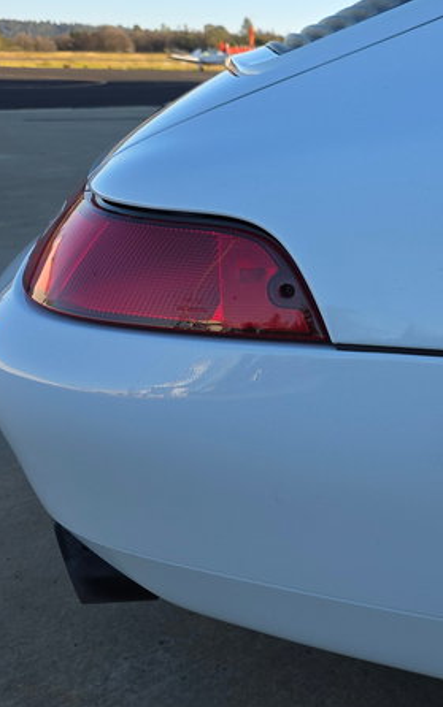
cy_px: 304
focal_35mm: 42
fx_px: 811
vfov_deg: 47.1
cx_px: 418
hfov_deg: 29.0
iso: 80
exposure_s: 1/1628
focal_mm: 6.3
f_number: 1.7
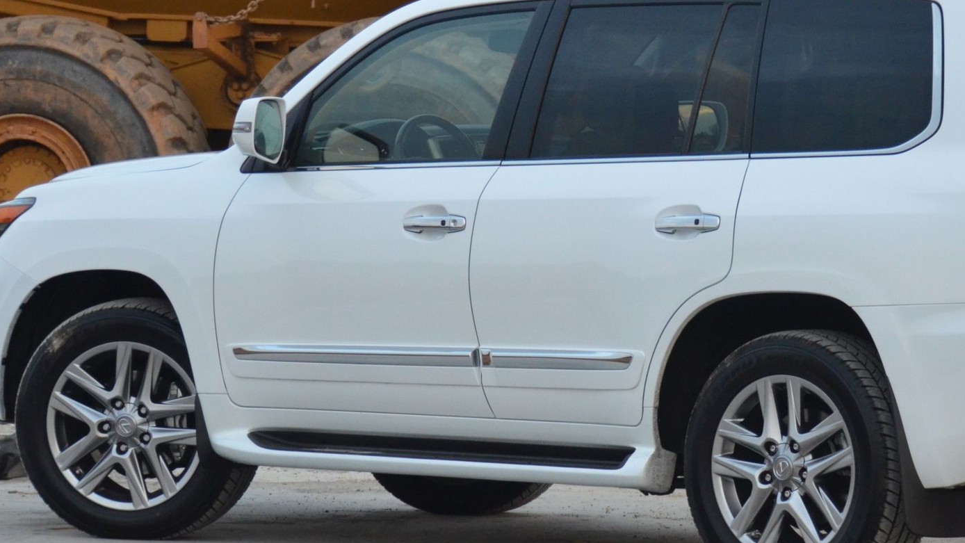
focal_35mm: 226
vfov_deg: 5.4
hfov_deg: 9.5
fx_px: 5783
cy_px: 192
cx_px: 712
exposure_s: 1/500
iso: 1600
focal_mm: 80
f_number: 5
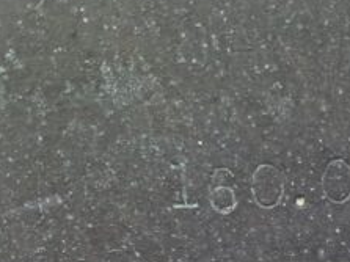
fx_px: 1253
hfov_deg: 15.3
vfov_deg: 11.6
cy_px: 353
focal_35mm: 124
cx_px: 424
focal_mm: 4
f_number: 1.8
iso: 200
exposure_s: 1/60
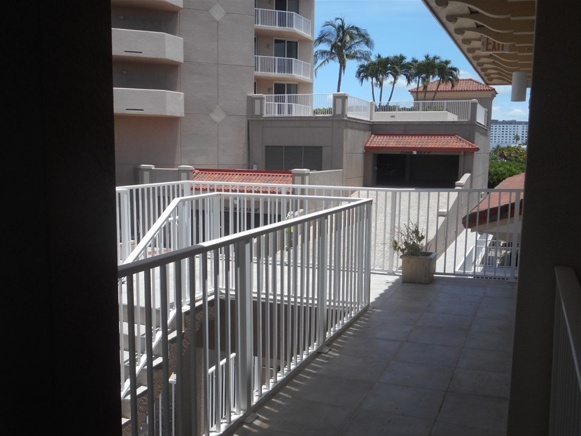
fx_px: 604
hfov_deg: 51.4
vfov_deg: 39.6
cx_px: 289
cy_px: 230
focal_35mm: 36
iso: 80
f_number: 4.2
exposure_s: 1/500
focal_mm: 6
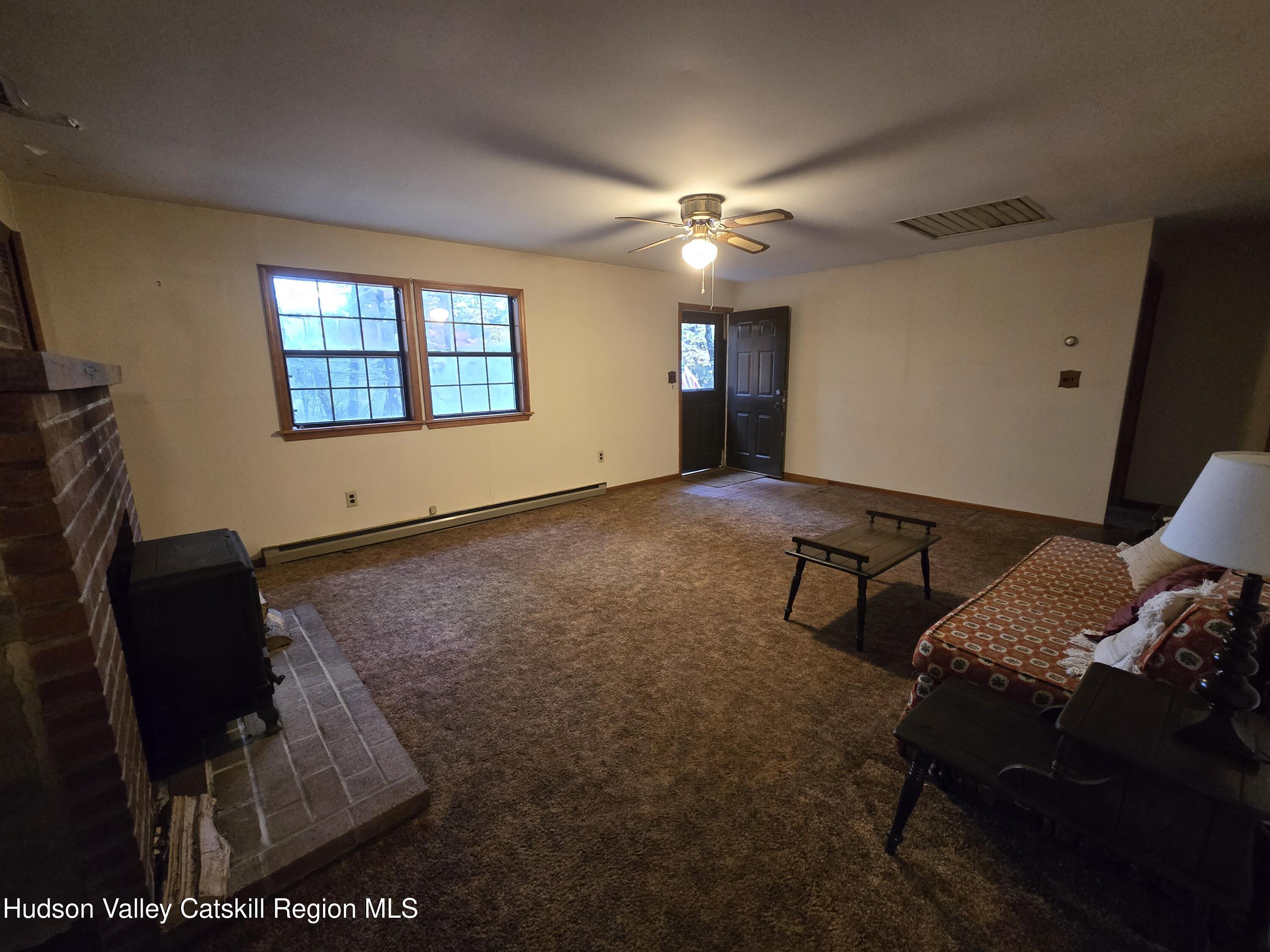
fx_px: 477
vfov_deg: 89.9
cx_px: 635
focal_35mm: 13
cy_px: 476
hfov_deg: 106.2
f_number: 2.2
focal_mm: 2.2
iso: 800
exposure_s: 1/60
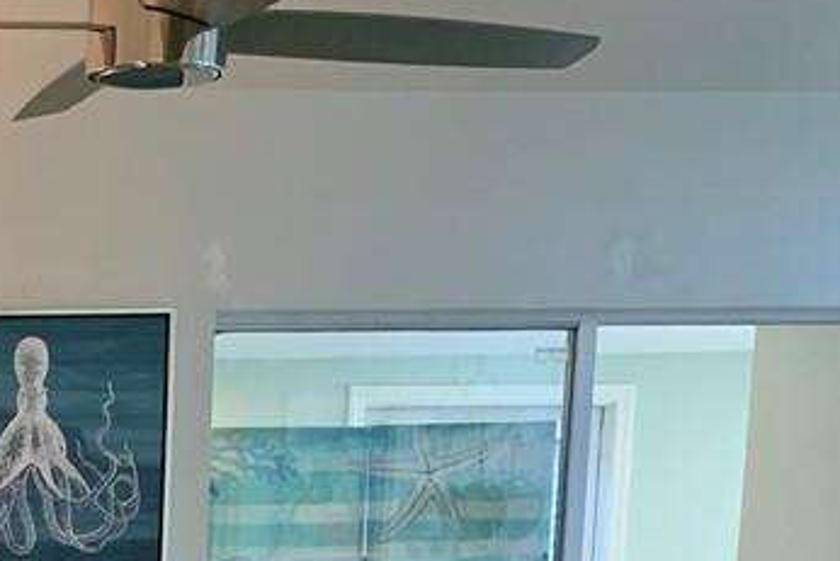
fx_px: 1867
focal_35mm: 80
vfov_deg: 15.5
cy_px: 896
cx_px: -308
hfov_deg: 22.2
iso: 100
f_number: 1.8
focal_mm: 4.25
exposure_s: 1/60
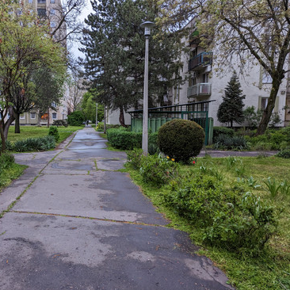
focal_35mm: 29
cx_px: 93
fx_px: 275
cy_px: 146
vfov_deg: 55.6
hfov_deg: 54.3
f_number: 1.85
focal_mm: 6.81
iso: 224
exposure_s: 1/39.9
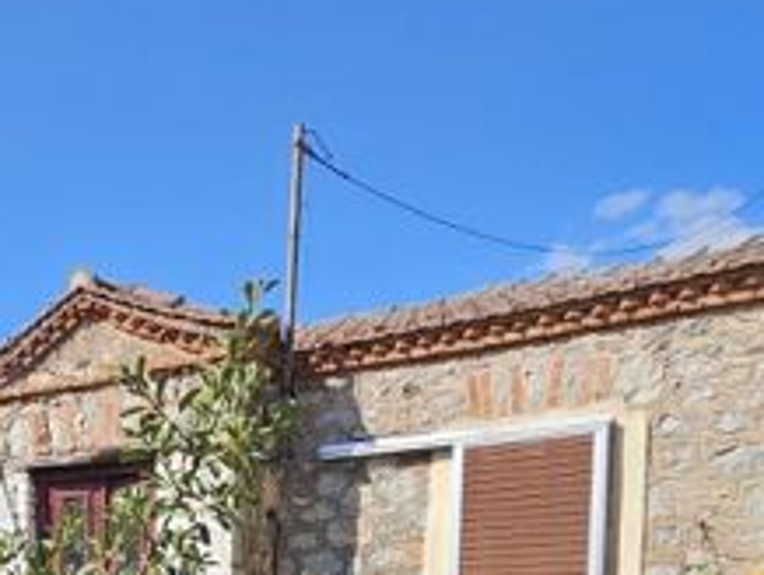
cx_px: -19
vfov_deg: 29.1
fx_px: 928
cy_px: 712
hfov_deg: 39.0
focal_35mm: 42
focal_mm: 2.2
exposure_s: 1/2404
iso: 50
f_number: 2.2
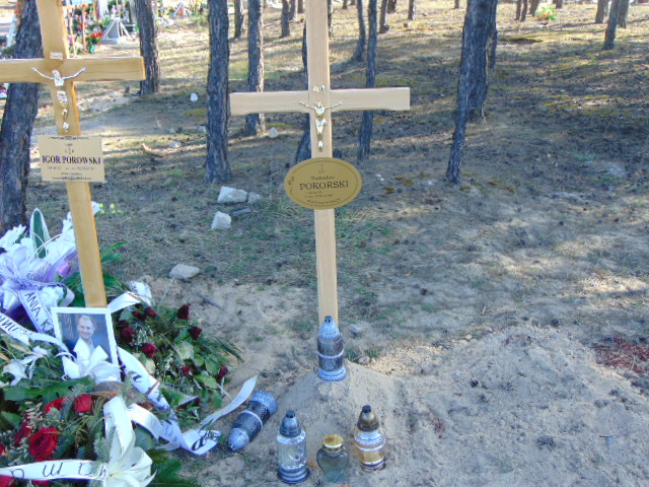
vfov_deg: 36.8
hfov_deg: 47.9
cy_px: 244
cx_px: 324
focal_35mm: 39
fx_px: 731
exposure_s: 1/125
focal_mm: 6.9
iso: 80
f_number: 3.3
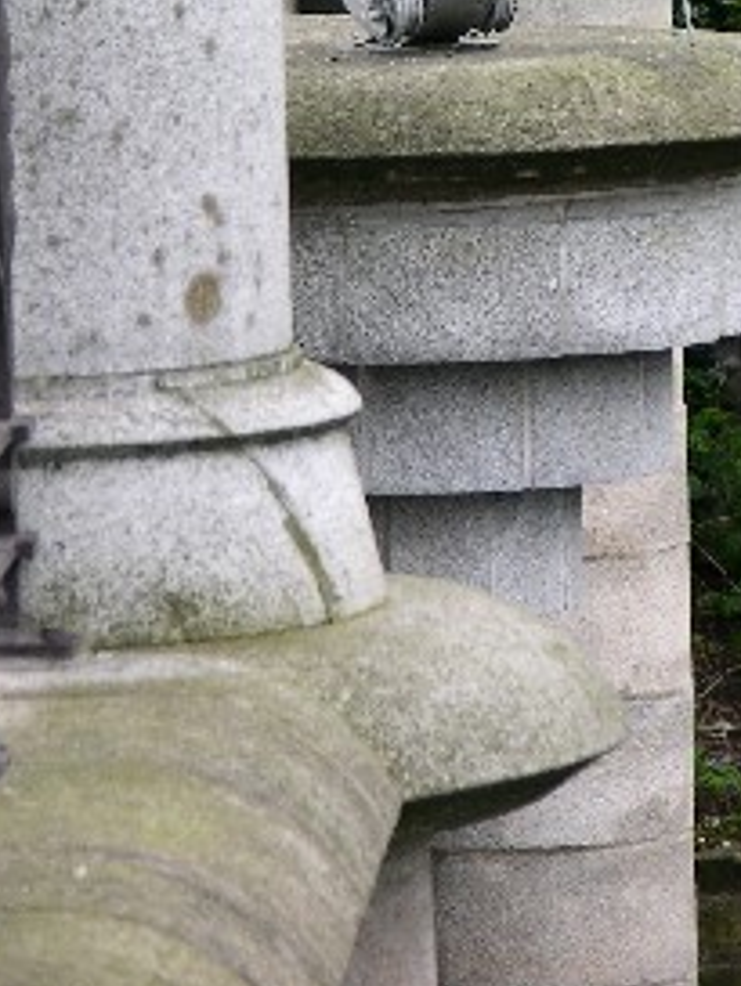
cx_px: 513
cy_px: -42
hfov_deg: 3.6
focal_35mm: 408
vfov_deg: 4.8
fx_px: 11636
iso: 50
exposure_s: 1/66
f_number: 4
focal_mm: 48.5
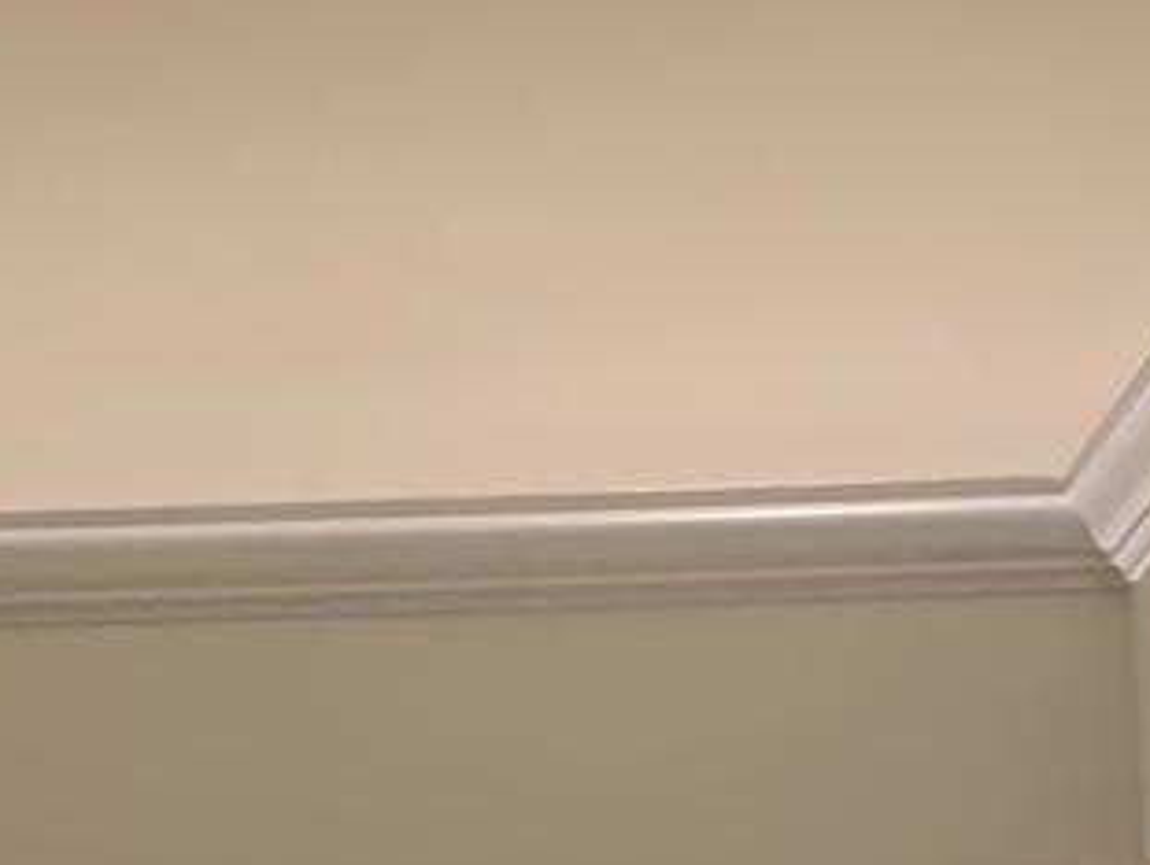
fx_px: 5687
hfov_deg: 11.4
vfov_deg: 7.8
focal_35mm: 171
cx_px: -163
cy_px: 2421
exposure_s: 1/40
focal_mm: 4.25
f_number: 1.8
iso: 320
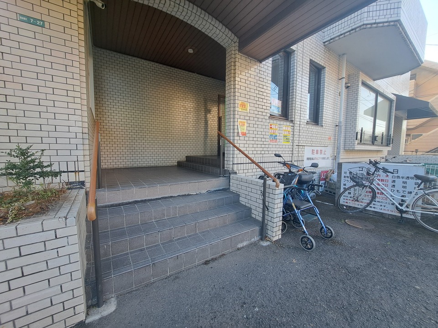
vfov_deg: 89.9
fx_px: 164
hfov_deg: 106.2
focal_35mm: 13
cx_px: 219
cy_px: 164
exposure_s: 1/100
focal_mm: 1.74
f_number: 2.2
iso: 50
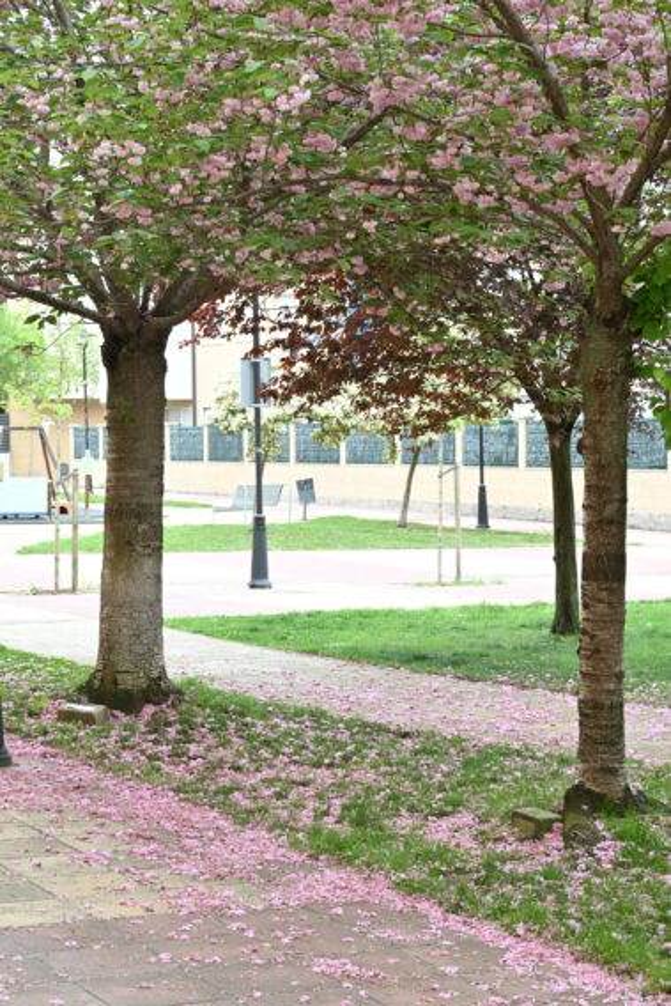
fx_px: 2095
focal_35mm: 75
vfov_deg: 27.0
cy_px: 503
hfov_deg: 18.2
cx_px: 336
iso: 1250
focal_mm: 50
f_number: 7.1
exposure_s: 1/200
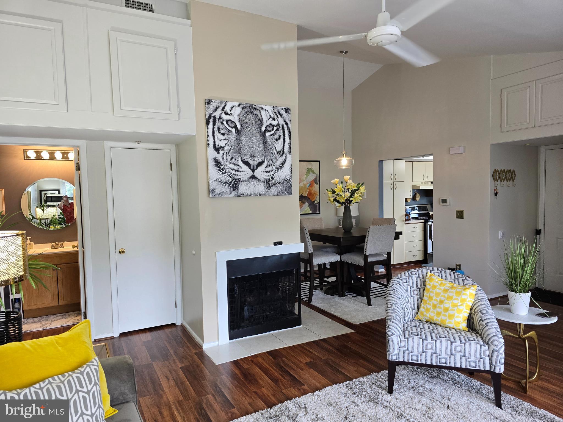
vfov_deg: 58.9
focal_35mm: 23
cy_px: 211
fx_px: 374
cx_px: 282
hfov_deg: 73.9
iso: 160
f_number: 1.7
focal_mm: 6.3
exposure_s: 1/120
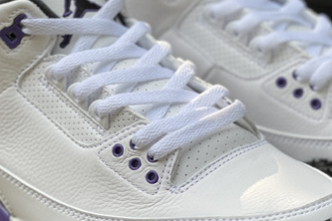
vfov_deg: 9.3
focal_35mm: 148
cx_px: 243
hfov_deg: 13.8
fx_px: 1365
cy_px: 116
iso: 32
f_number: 2.2
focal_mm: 7.5
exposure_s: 1/121
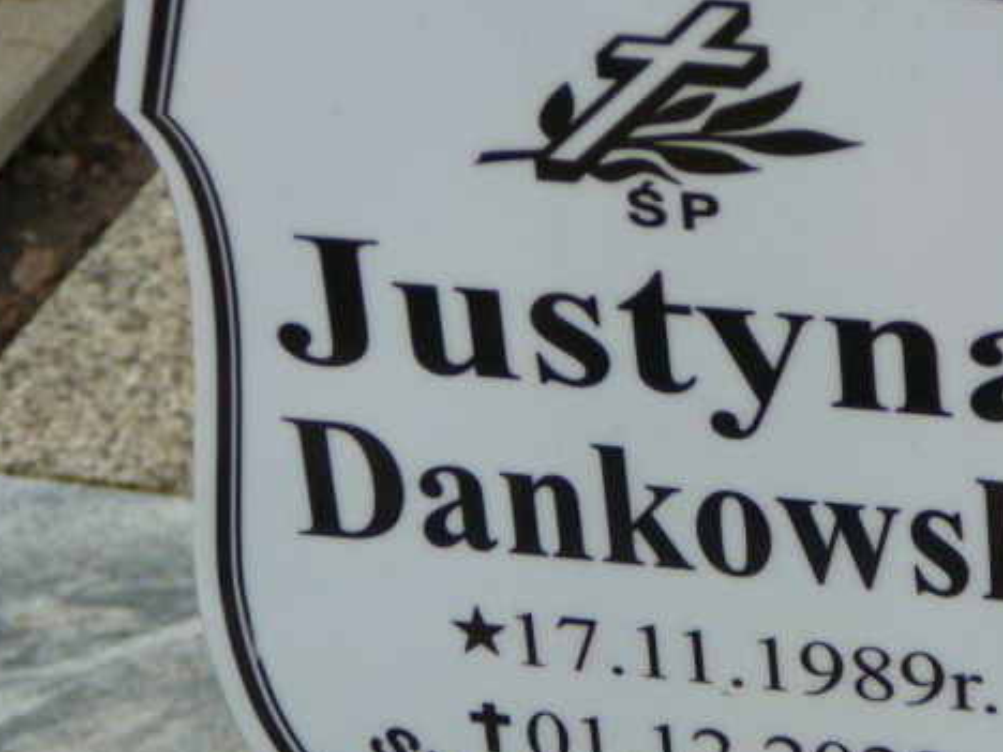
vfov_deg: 8.5
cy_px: 373
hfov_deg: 11.3
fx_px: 5071
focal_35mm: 175
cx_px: 654
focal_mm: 19
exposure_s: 1/500
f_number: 3.9
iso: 80
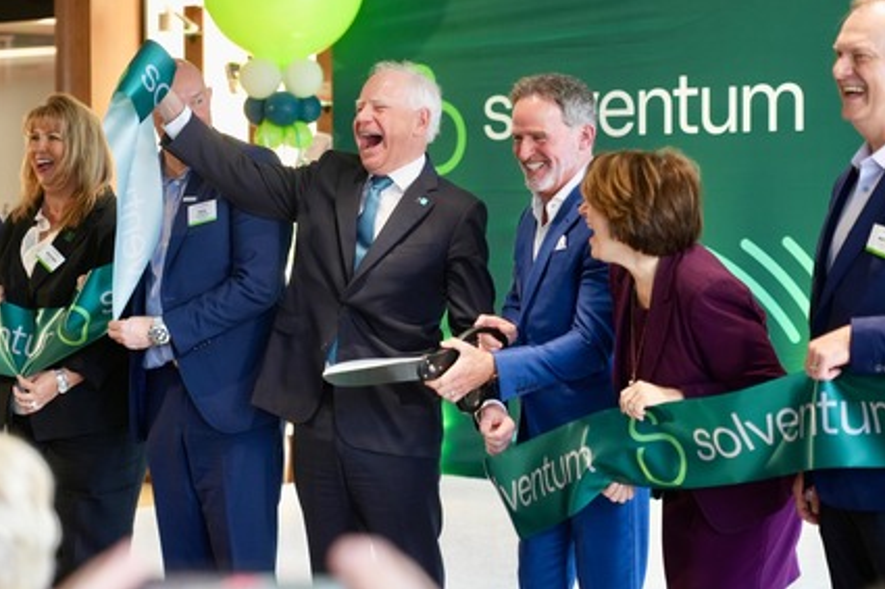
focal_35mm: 87
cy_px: 247
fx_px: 2138
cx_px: 304
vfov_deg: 15.7
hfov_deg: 23.3
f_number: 2.8
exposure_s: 1/200
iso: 800
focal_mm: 66
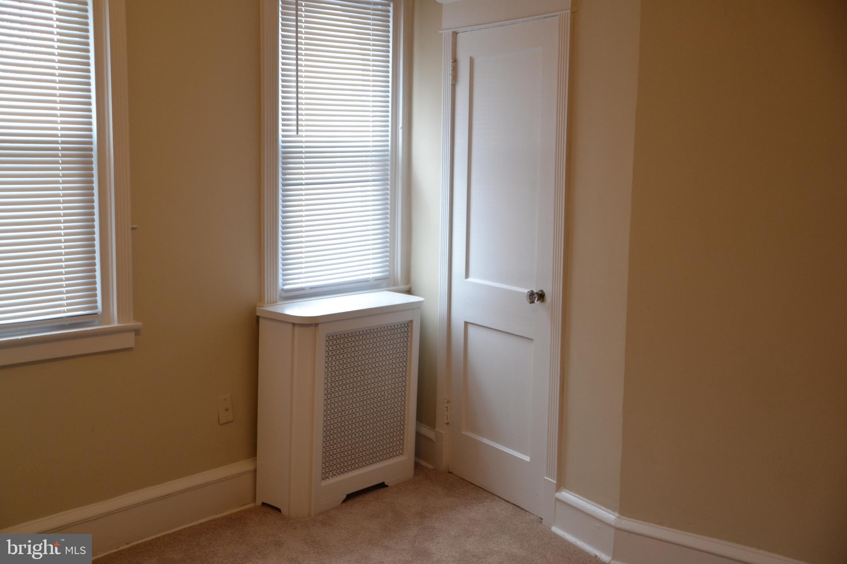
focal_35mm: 42
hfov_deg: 46.4
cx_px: 424
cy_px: 282
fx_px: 988
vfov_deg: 31.9
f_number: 4
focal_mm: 28
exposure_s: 1/25
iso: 400
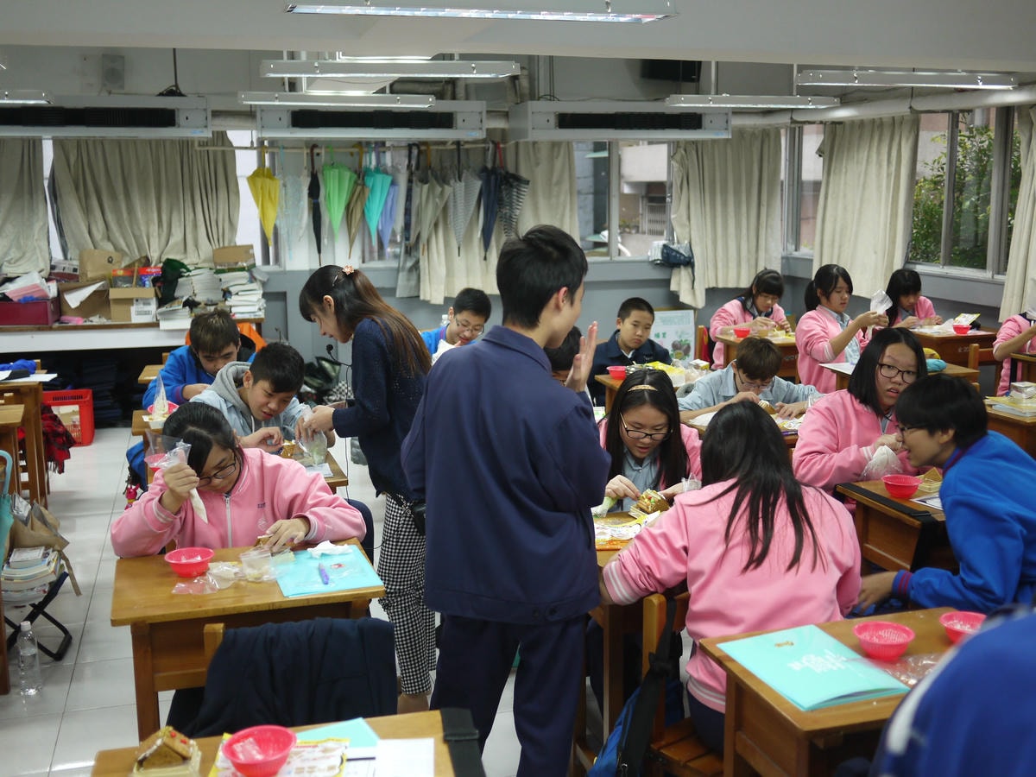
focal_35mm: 40
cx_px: 518
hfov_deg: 46.8
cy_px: 388
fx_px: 1197
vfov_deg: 36.0
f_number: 1.7
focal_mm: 20
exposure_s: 1/125
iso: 320
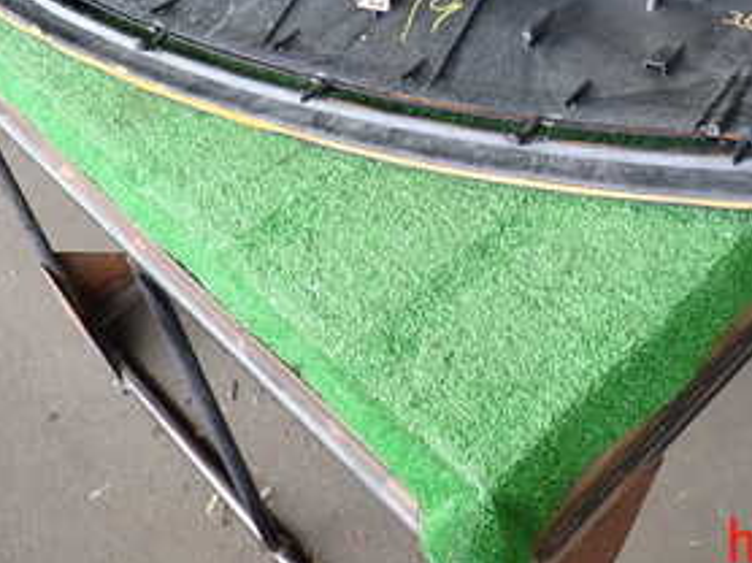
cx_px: 527
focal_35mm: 54
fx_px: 1172
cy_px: -30
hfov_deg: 35.1
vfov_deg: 25.4
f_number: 2
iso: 125
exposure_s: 1/60
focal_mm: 4.5
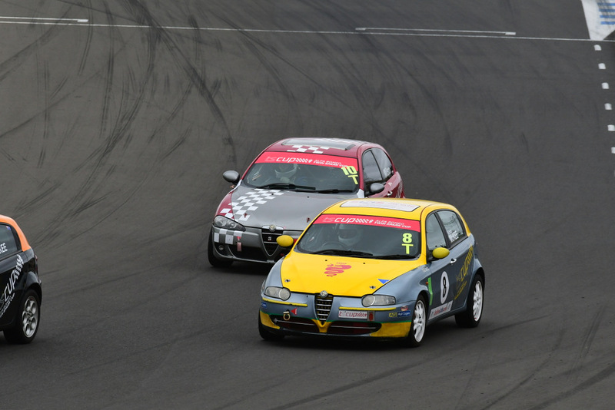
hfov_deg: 3.5
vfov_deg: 2.4
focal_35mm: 585
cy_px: 205
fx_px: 9997
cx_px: 308
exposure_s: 1/640
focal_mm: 390
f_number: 11
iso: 640
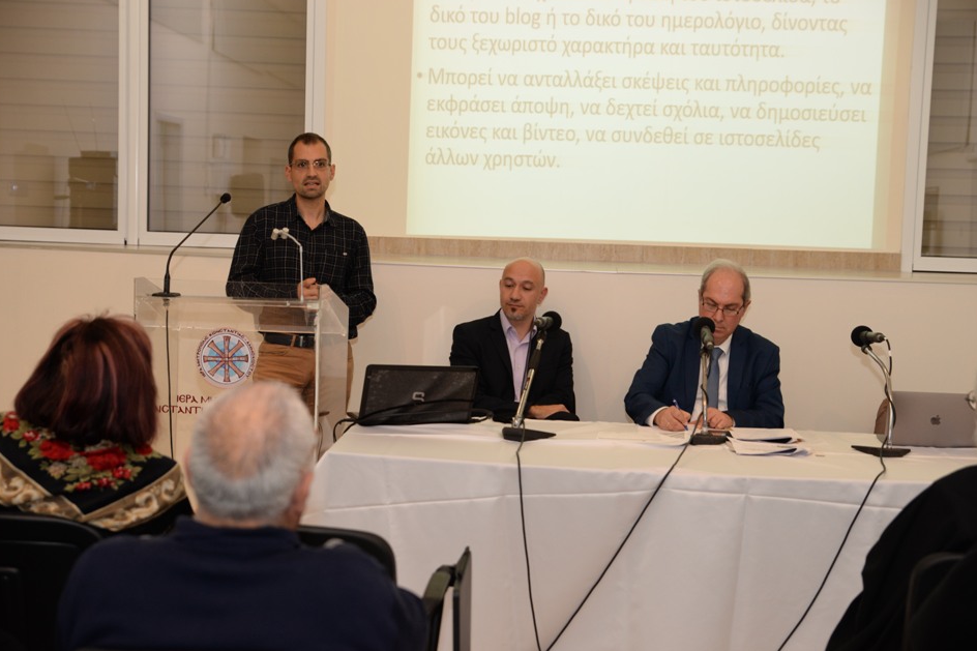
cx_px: 483
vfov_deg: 23.0
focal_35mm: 59
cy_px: 323
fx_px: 1601
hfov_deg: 33.9
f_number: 4.5
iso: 800
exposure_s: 1/160
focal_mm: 58
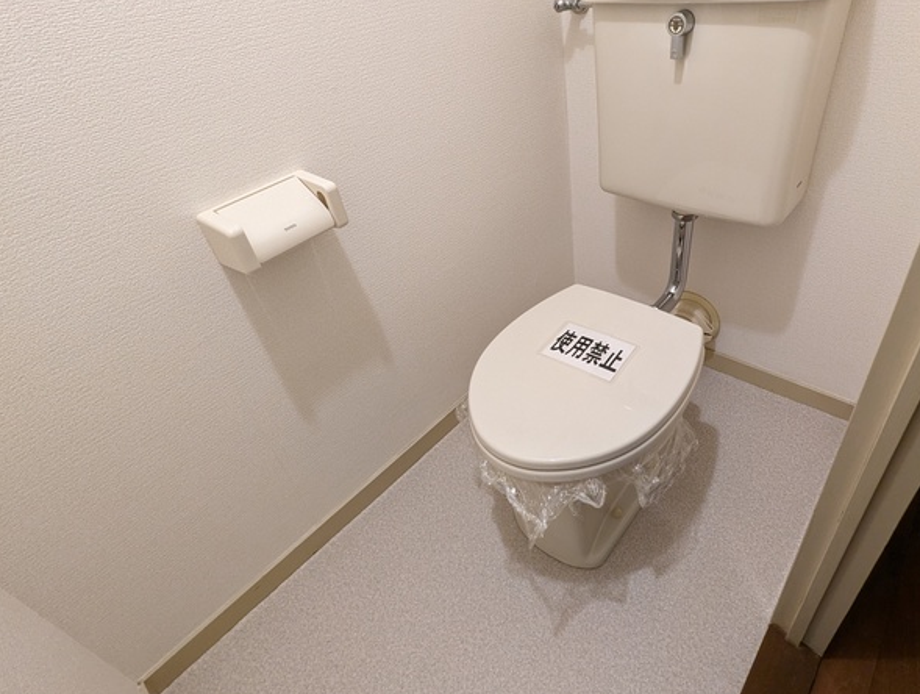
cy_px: 298
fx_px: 506
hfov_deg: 84.1
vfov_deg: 68.5
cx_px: 519
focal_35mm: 19
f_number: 2.2
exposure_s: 1/23.8
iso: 179
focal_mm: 2.35
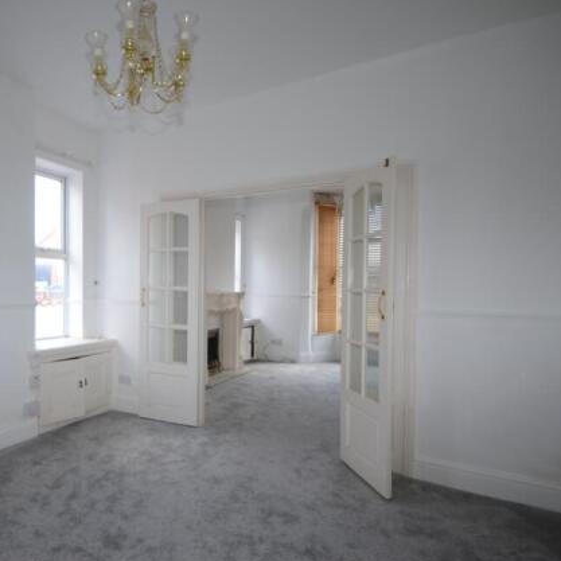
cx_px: 140
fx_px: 440
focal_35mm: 24
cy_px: 288
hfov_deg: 61.4
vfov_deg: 65.0
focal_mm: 12
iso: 100
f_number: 4.5
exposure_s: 1/30
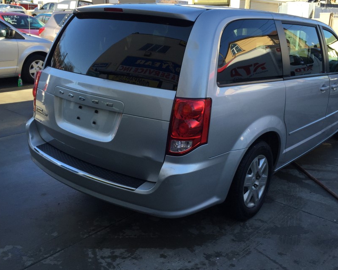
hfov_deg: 50.2
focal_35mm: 36
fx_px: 360
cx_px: 189
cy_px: 118
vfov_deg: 41.1
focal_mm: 4.15
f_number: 2.2
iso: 32
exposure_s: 1/476
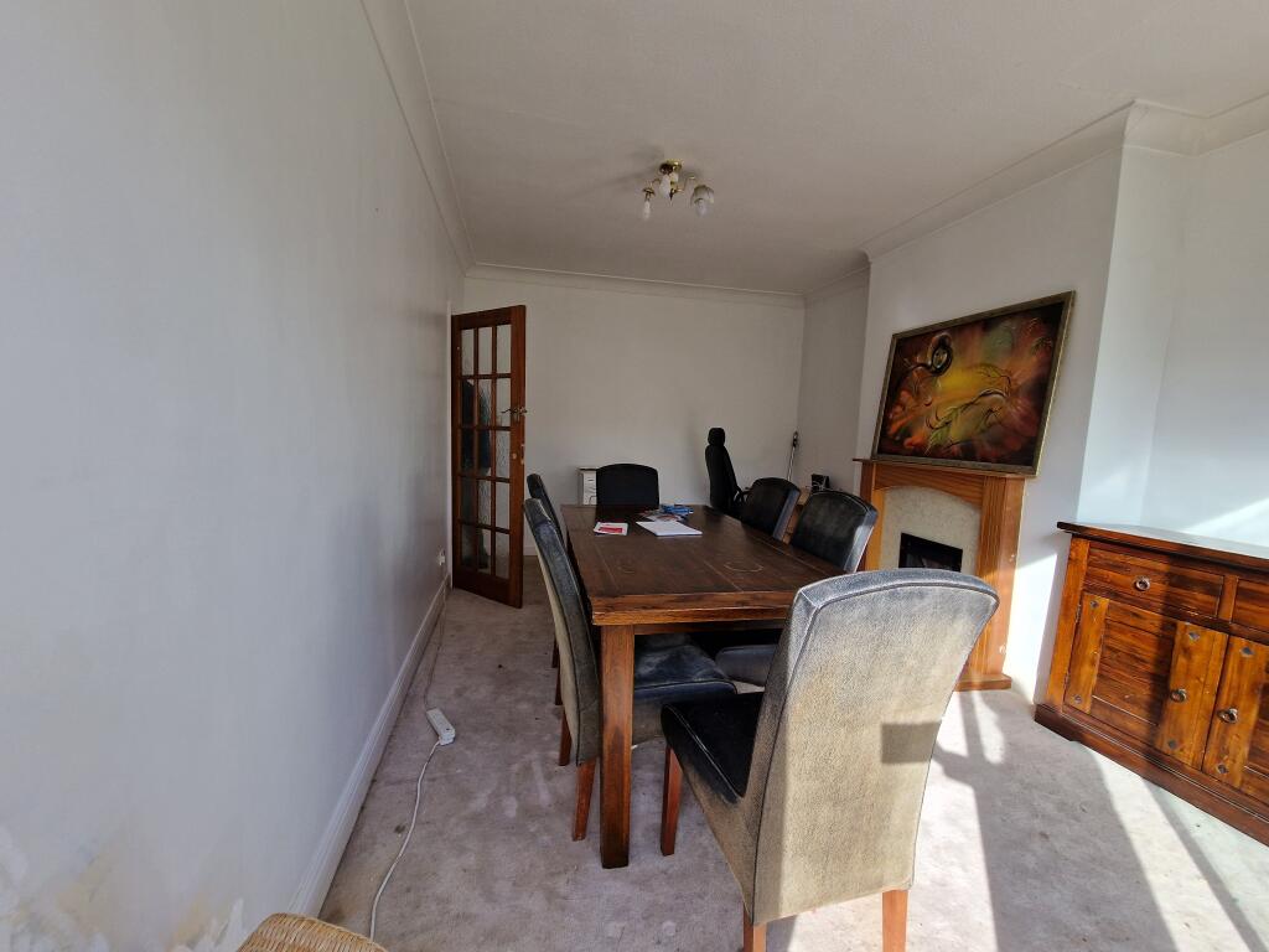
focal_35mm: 13
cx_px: 634
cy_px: 476
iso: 50
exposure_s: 1/399
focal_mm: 2.2
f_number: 2.2
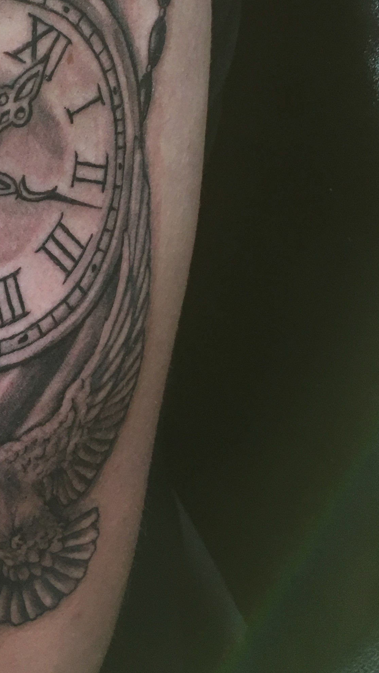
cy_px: 86
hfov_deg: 18.1
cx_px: -45
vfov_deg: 31.5
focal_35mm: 64
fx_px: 1143
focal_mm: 4.15
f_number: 2.2
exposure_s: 1/30
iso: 80
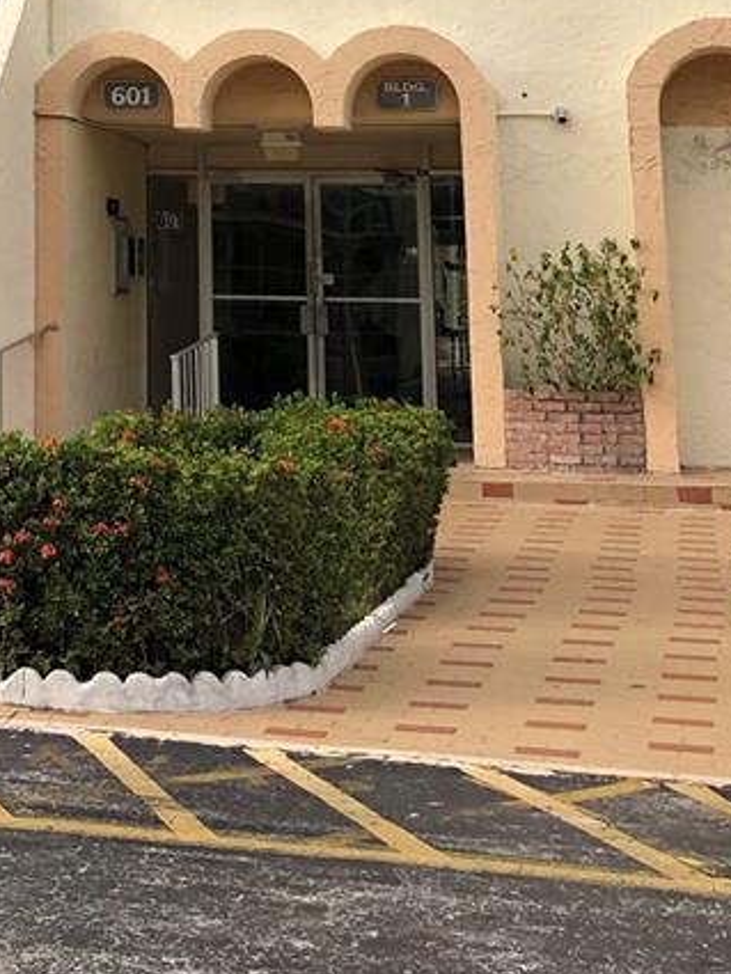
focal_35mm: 79
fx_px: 2223
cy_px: -195
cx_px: -18
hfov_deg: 18.2
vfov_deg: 22.7
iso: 20
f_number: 1.8
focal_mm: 3.99
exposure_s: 1/783
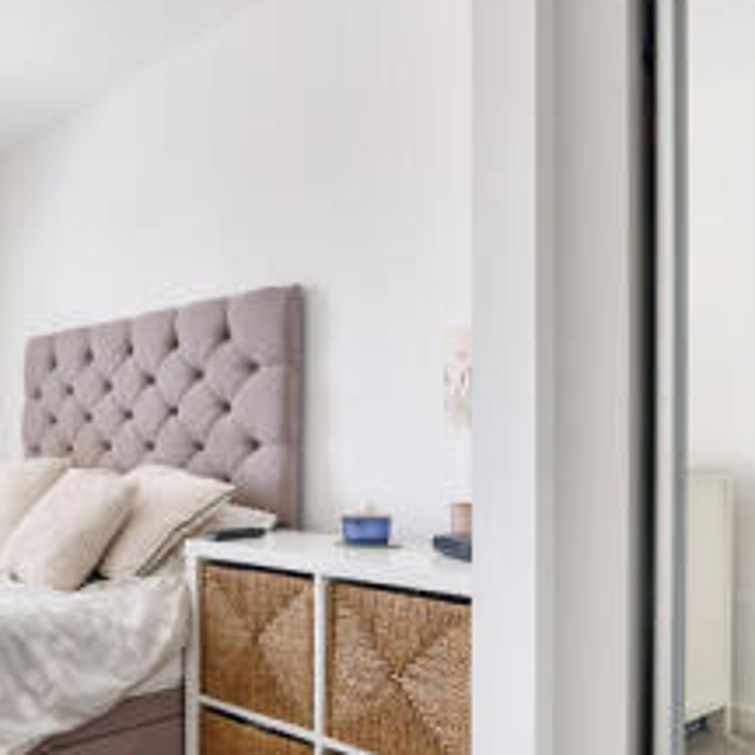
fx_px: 765
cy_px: 460
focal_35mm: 31
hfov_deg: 46.4
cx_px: 51
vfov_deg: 52.1
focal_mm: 12
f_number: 8
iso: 100
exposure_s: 1/15
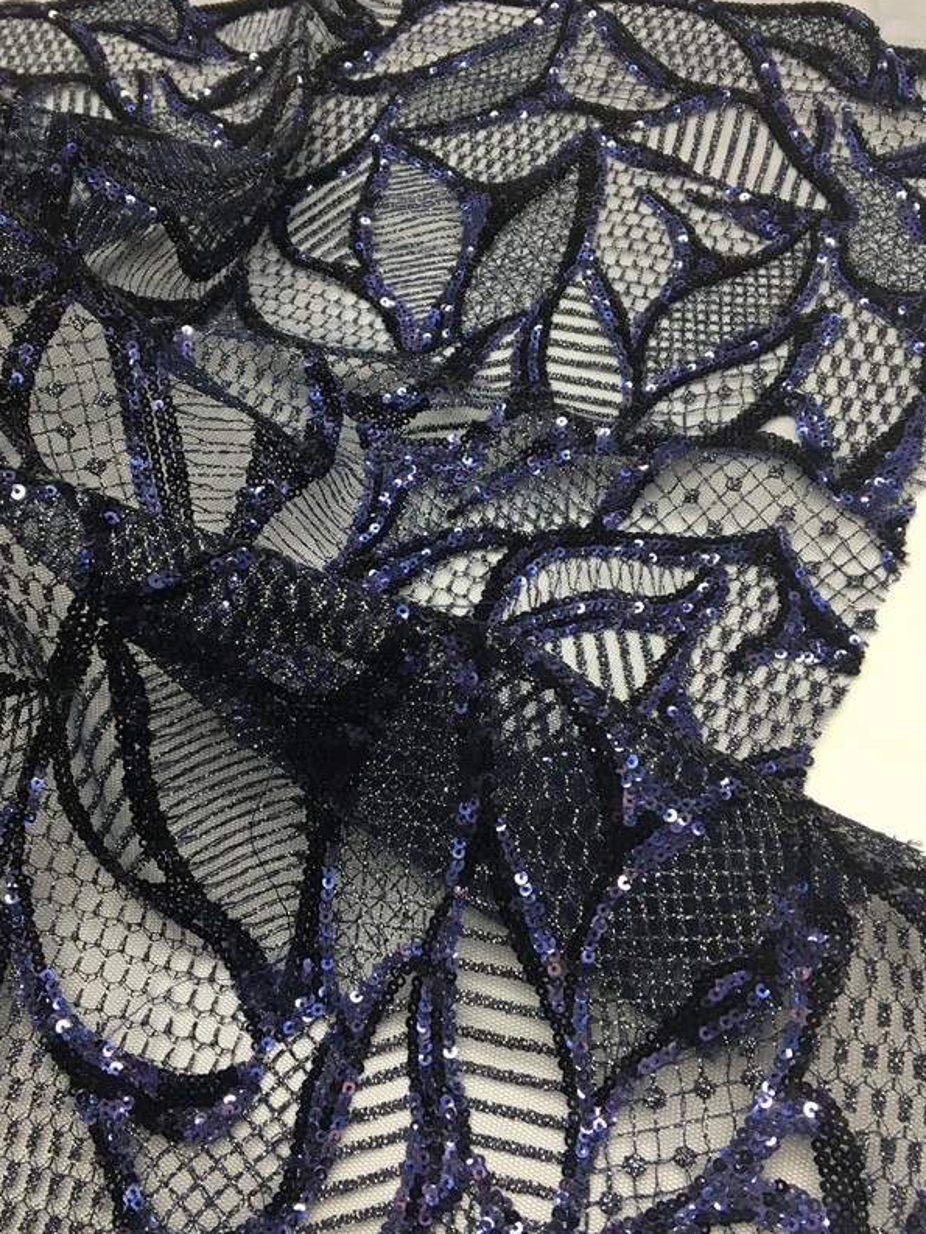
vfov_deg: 47.9
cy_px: 608
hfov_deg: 36.8
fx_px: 1391
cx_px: 397
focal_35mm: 39
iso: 25
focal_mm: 4.15
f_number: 2.2
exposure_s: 1/33
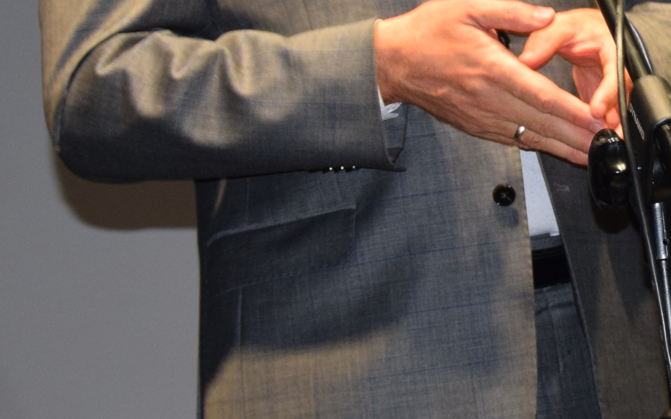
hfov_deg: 11.5
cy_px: 7
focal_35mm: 178
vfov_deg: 7.4
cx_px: 839
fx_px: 3249
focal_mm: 35
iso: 800
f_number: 4.5
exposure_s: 1/80
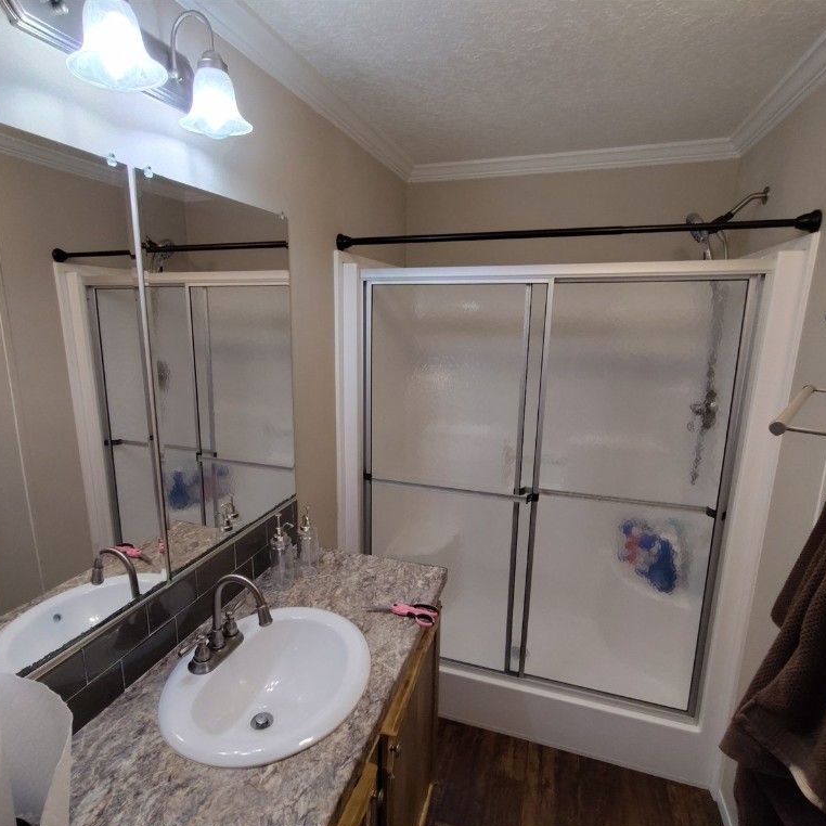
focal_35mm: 19
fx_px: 513
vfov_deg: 77.7
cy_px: 415
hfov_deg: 77.6
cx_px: 386
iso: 341
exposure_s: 1/40
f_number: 2.2
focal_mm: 1.66
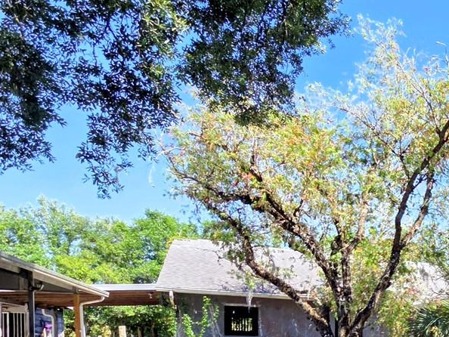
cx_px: 521
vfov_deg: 35.1
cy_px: 369
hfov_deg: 39.9
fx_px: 454
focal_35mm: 35
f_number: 2.2
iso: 50
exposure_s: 1/799
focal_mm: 2.2
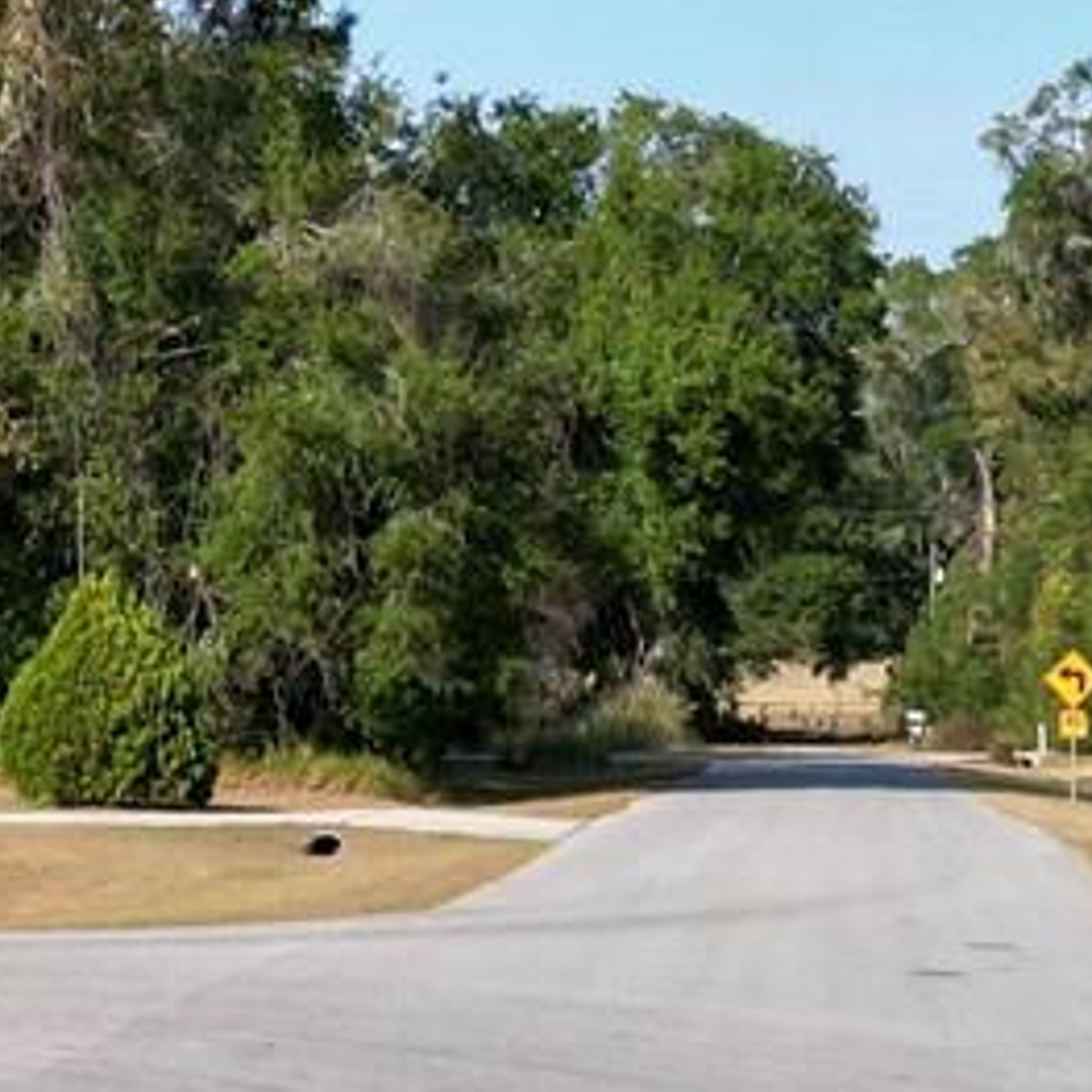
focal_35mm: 129
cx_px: 706
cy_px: 46
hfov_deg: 13.5
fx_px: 4604
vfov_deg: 13.4
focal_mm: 6.72
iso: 110
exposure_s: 1/2500
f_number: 1.7
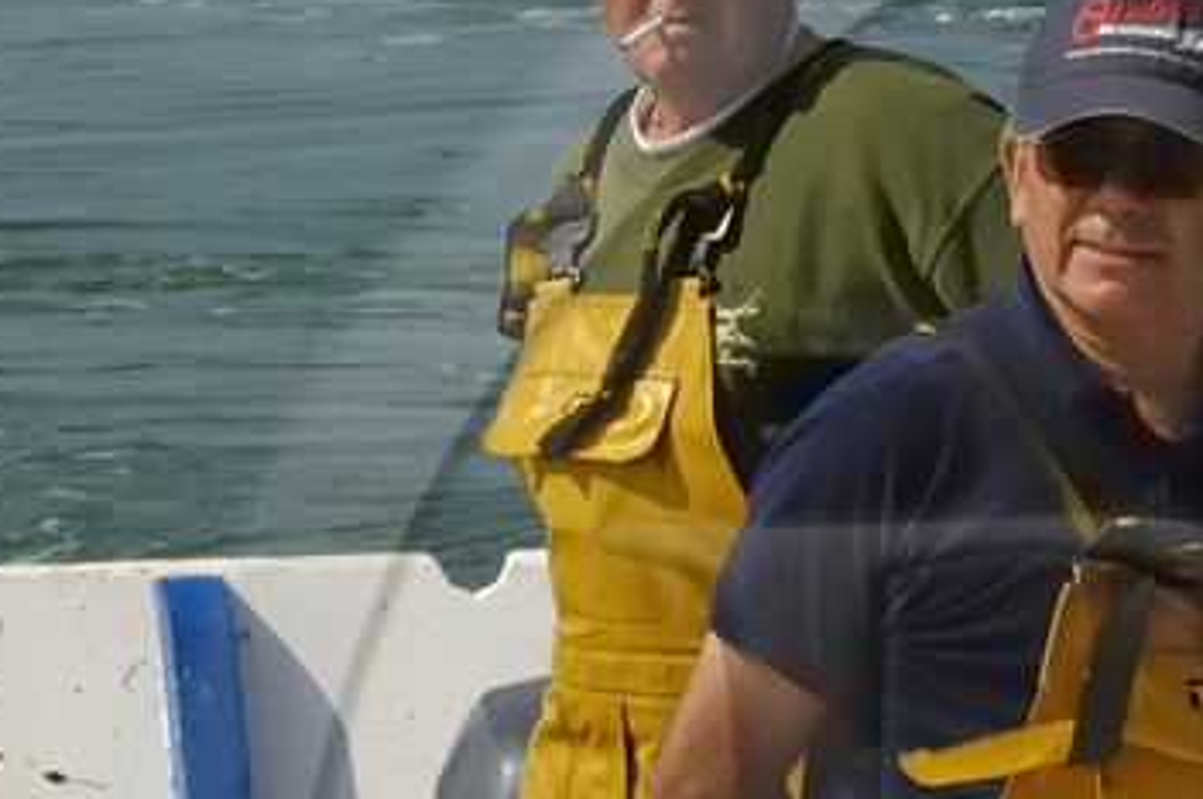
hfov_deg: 4.3
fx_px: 15951
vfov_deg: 2.9
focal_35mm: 478
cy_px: 1087
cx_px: 1539
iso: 100
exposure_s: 1/200
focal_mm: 70
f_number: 9
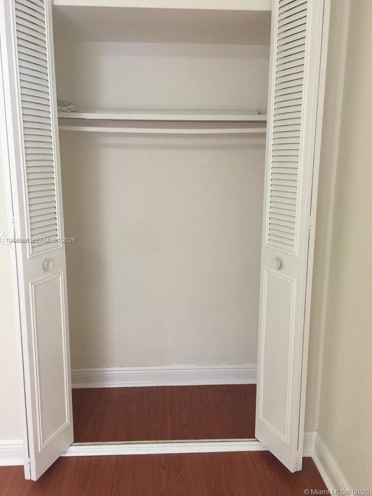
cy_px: 241
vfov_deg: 60.0
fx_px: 430
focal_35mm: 30
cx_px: 189
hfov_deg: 46.8
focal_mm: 4.15
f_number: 2.2
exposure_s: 1/15
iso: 125
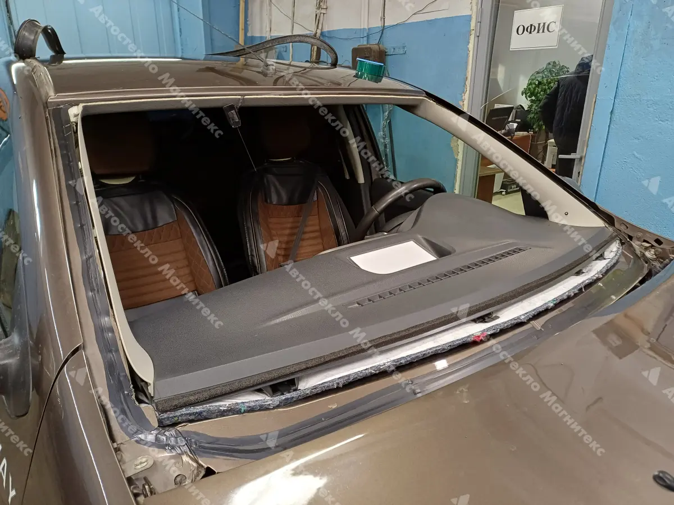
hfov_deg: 69.4
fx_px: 487
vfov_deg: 54.9
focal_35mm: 25
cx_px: 337
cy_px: 252
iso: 320
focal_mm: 4.65
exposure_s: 1/33.3
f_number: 1.8
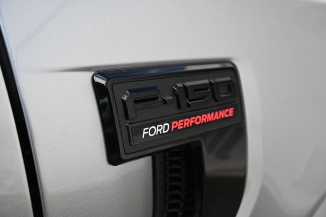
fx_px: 299
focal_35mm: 33
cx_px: 163
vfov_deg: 39.9
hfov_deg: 57.2
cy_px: 108
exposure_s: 1/250
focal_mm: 22
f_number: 4.5
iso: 200
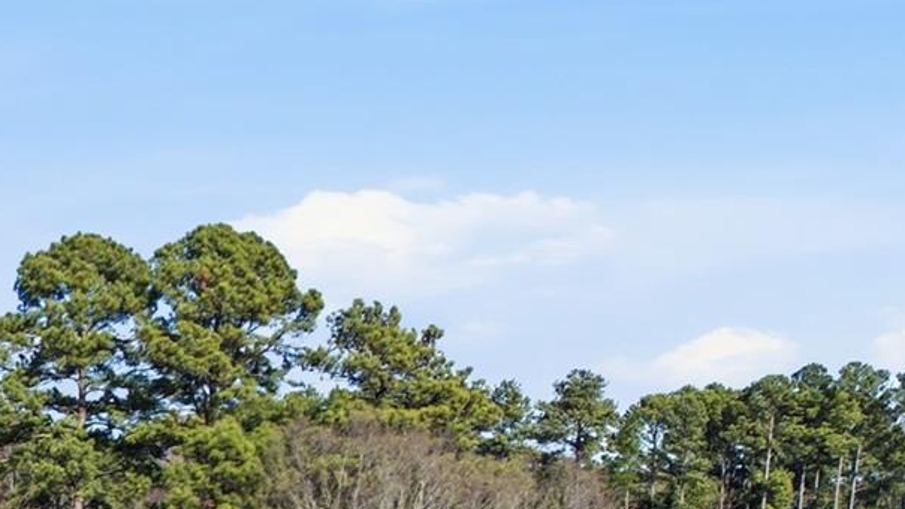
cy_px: 905
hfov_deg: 23.7
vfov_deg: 13.9
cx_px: -295
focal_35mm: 78
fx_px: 1871
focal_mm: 8.4
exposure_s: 1/4000
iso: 100
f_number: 2.8
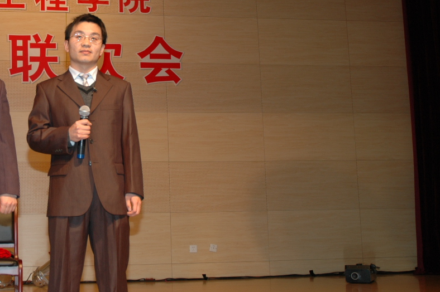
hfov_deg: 30.6
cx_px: 52
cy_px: 99
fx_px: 769
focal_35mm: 63
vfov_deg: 21.5
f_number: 4
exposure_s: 1/60
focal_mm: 22
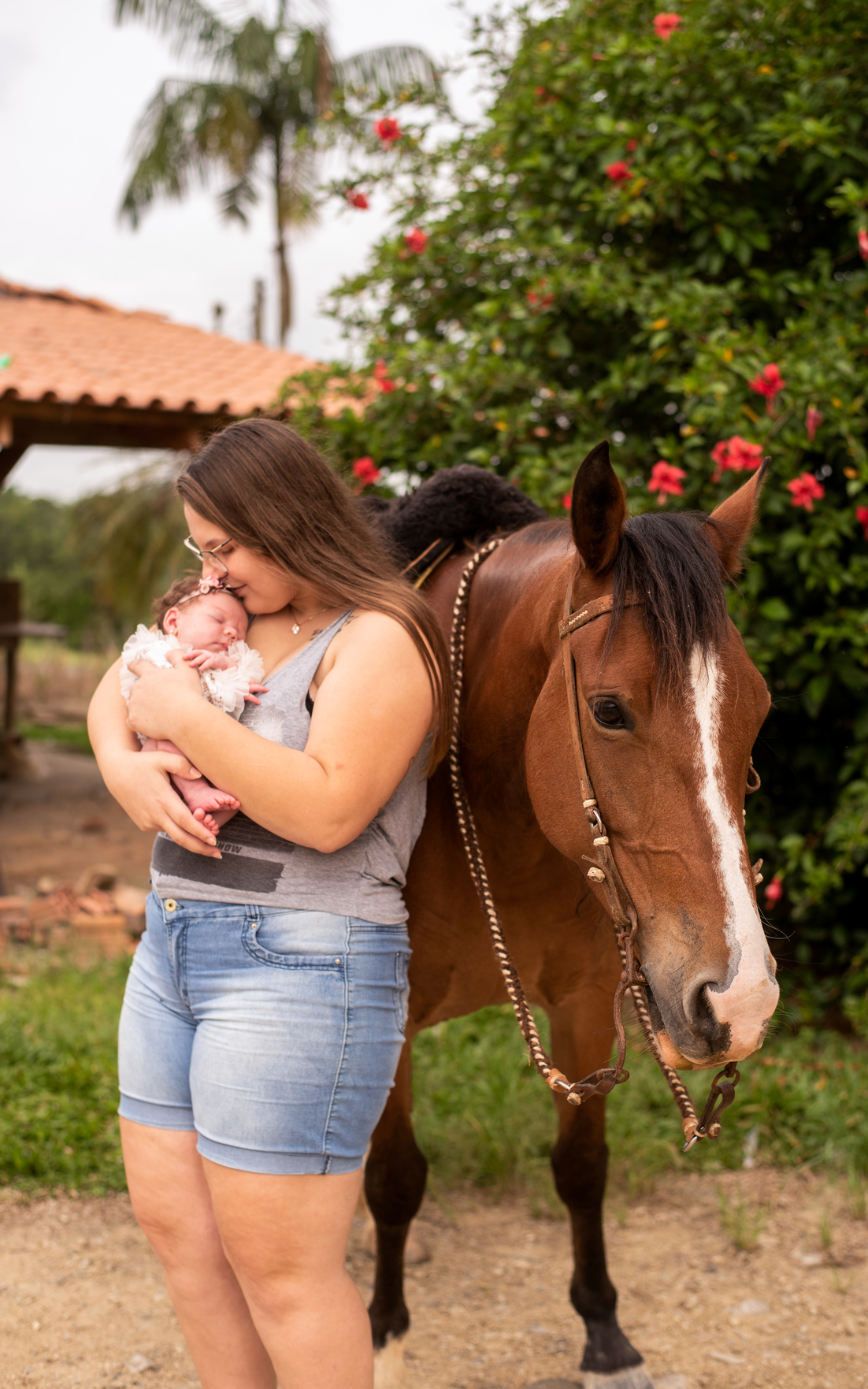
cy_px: 705
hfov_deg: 24.9
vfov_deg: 38.9
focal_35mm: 52
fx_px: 1968
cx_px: 421
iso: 125
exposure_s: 1/640
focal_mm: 50
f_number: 3.2
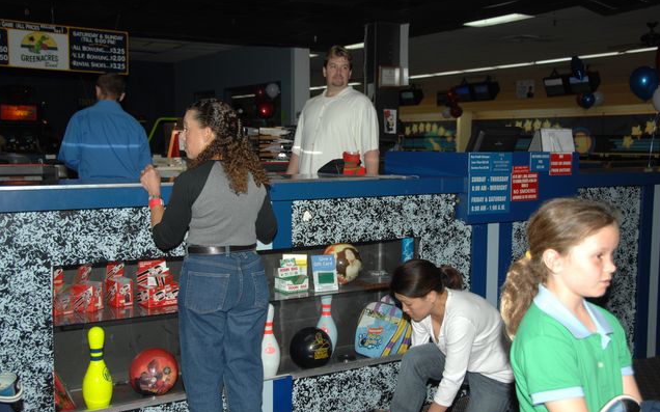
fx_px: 746
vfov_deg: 30.9
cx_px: 331
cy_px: 214
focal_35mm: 42
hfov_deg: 47.7
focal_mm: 27
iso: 200
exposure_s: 1/125
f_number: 4
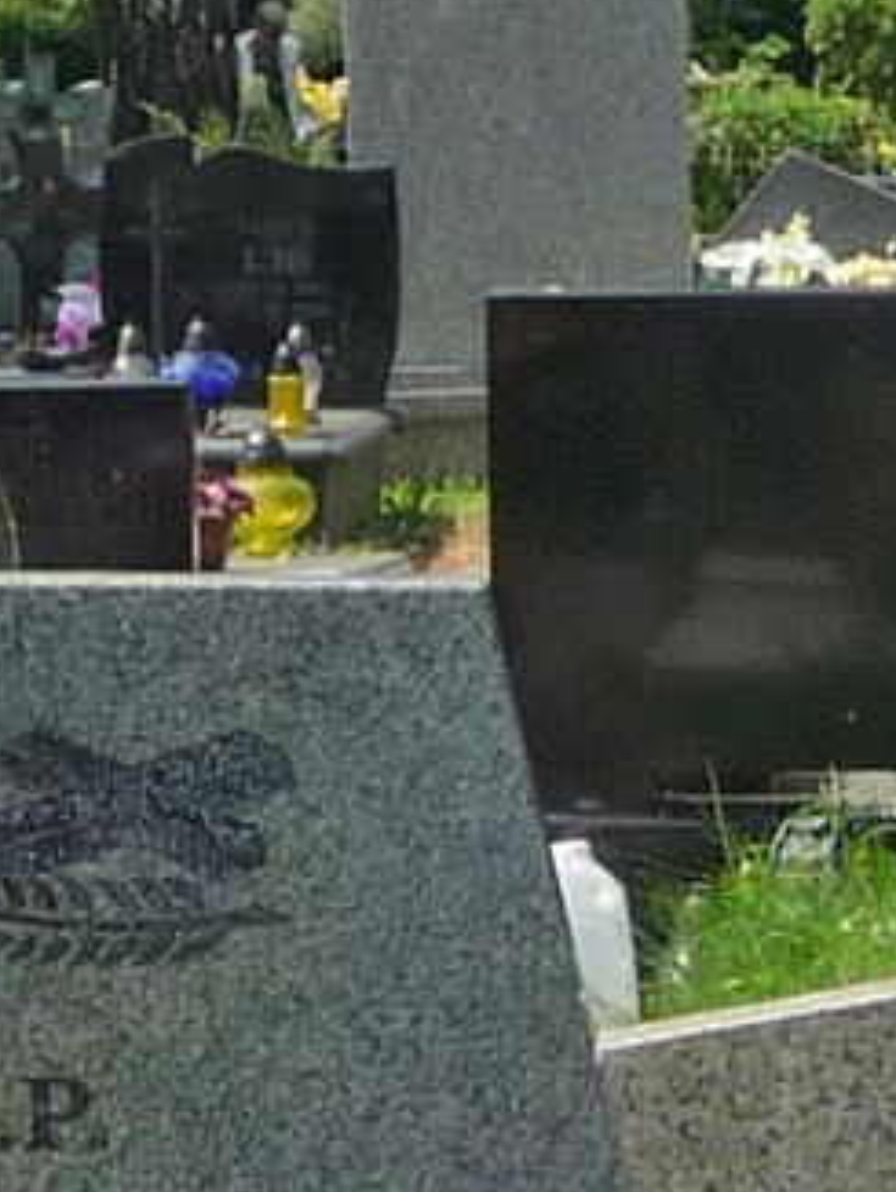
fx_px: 7445
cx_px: 260
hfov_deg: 6.9
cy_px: 2521
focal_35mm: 216
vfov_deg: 8.6
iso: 100
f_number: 3.4
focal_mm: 5
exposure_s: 1/640
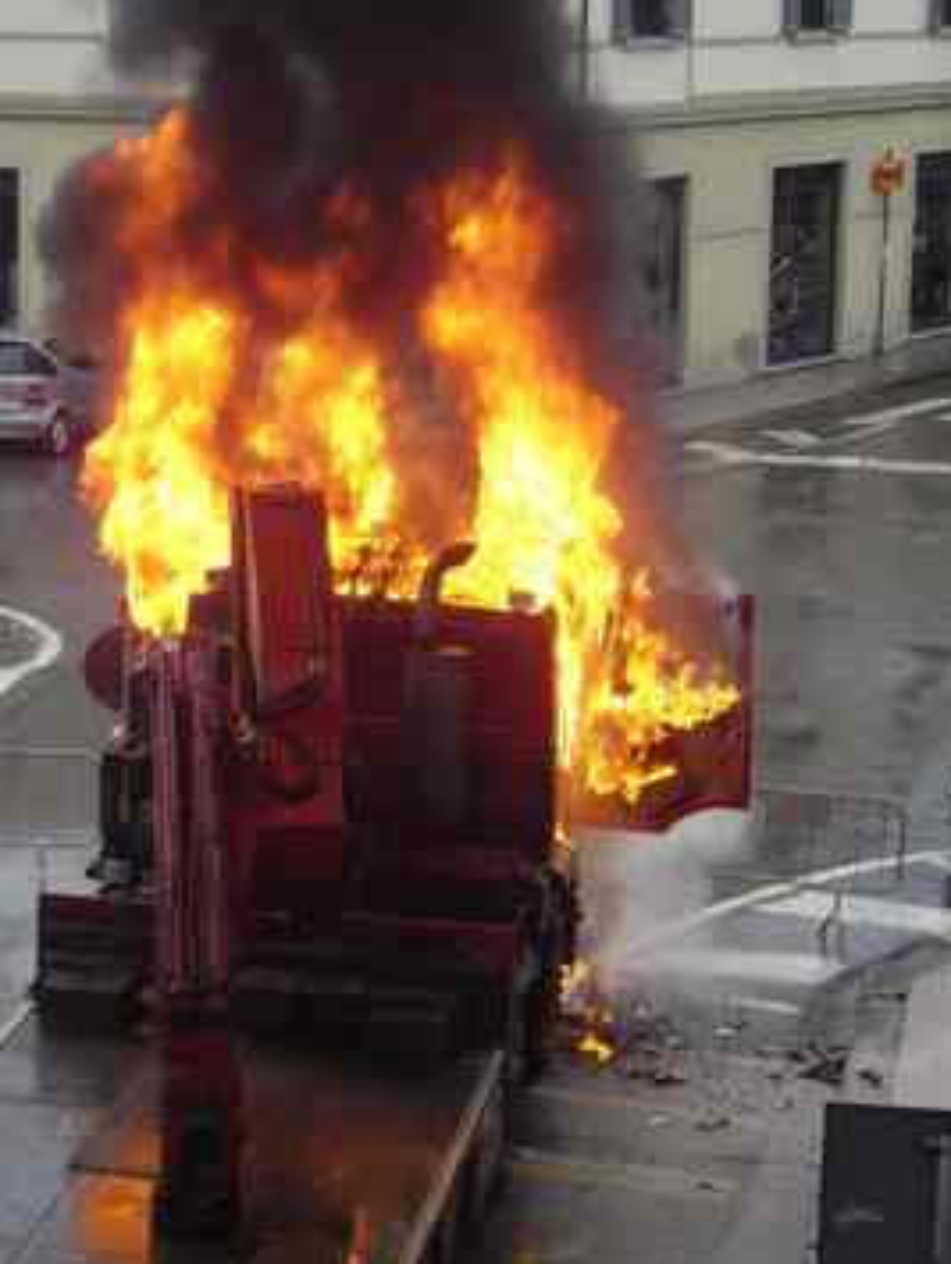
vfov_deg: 21.7
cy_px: 518
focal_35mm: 90
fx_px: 3291
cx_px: 313
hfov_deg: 16.4
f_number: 3.9
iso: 100
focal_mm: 10.2
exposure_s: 1/60
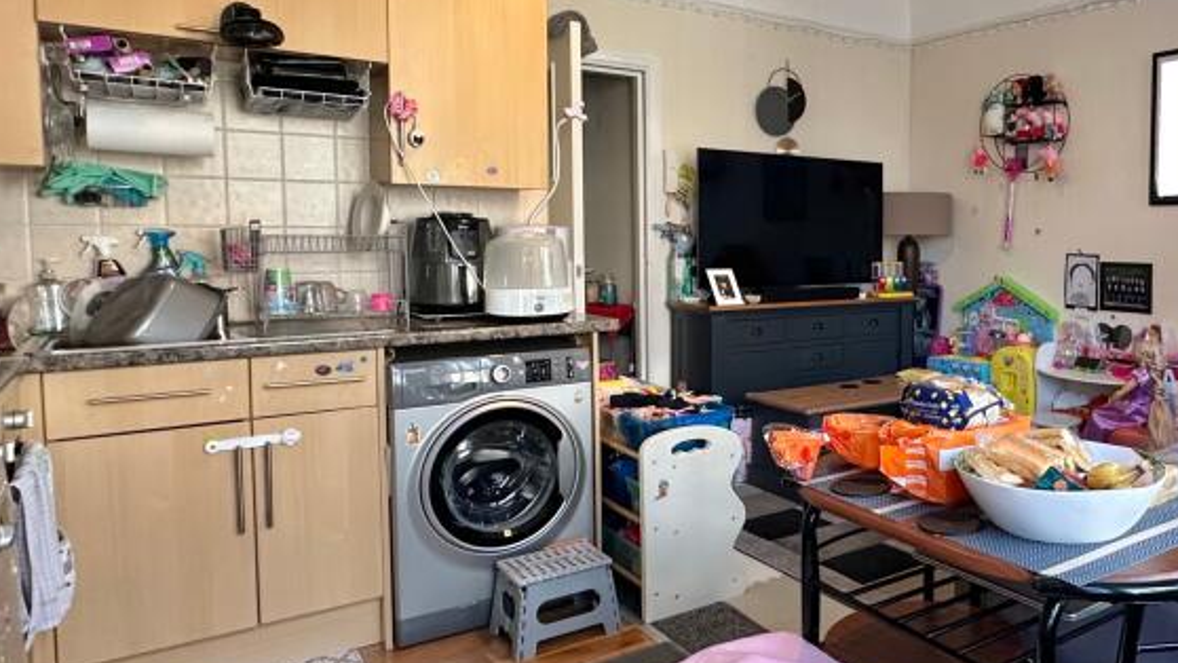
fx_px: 875
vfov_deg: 41.4
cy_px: 285
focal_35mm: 28
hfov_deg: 64.9
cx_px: 844
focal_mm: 2.22
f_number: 2.2
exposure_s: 1/50
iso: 200
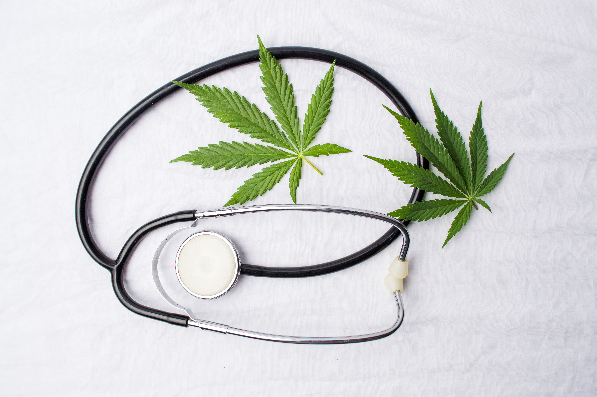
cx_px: 298
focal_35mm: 30
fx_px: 497
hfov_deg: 62.0
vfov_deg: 43.5
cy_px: 198
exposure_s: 1/125
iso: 200
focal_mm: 20
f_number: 7.1
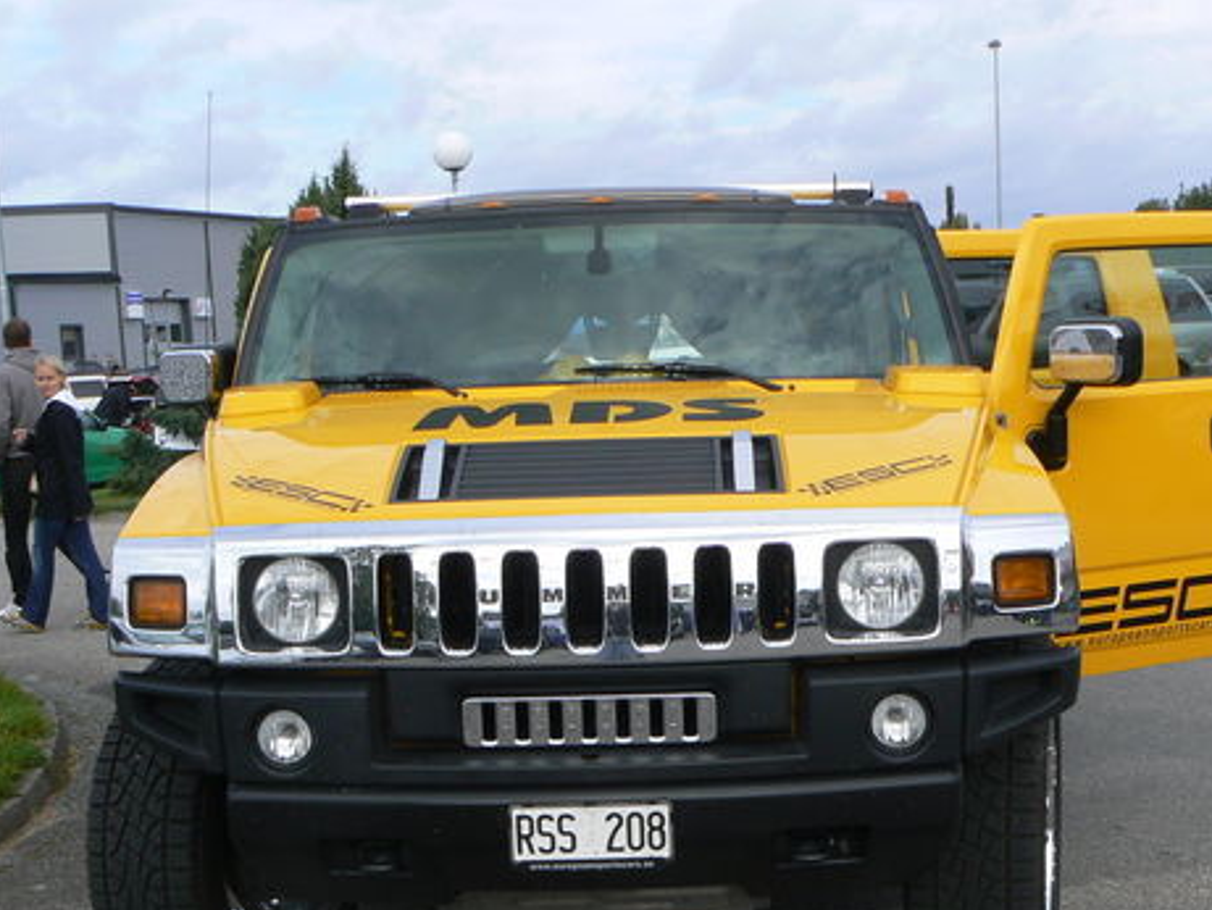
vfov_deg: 28.9
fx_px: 1751
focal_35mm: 50
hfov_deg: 38.2
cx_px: 623
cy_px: 608
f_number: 5.6
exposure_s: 1/320
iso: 80
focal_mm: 6
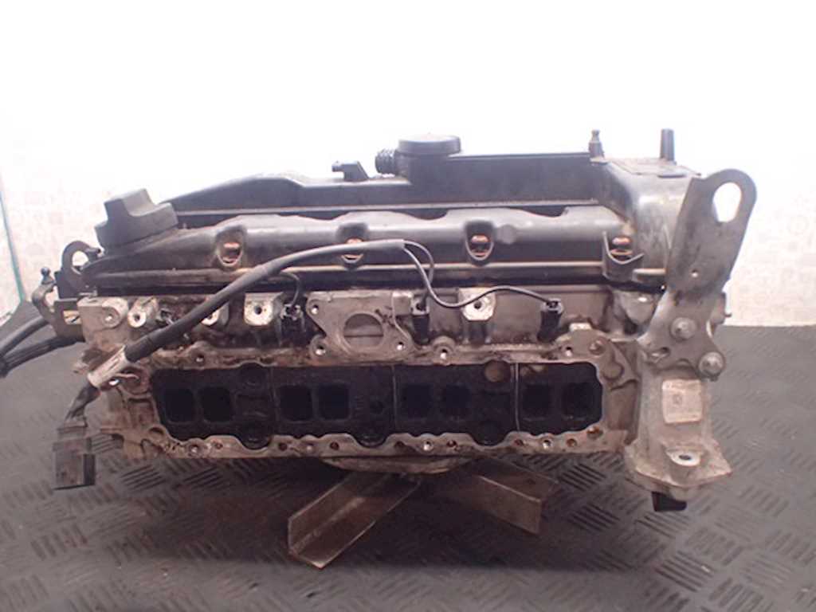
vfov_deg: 46.8
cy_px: 306
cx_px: 408
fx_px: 707
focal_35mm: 30
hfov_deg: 60.0
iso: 800
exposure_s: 1/60
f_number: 2.3
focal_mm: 5.5
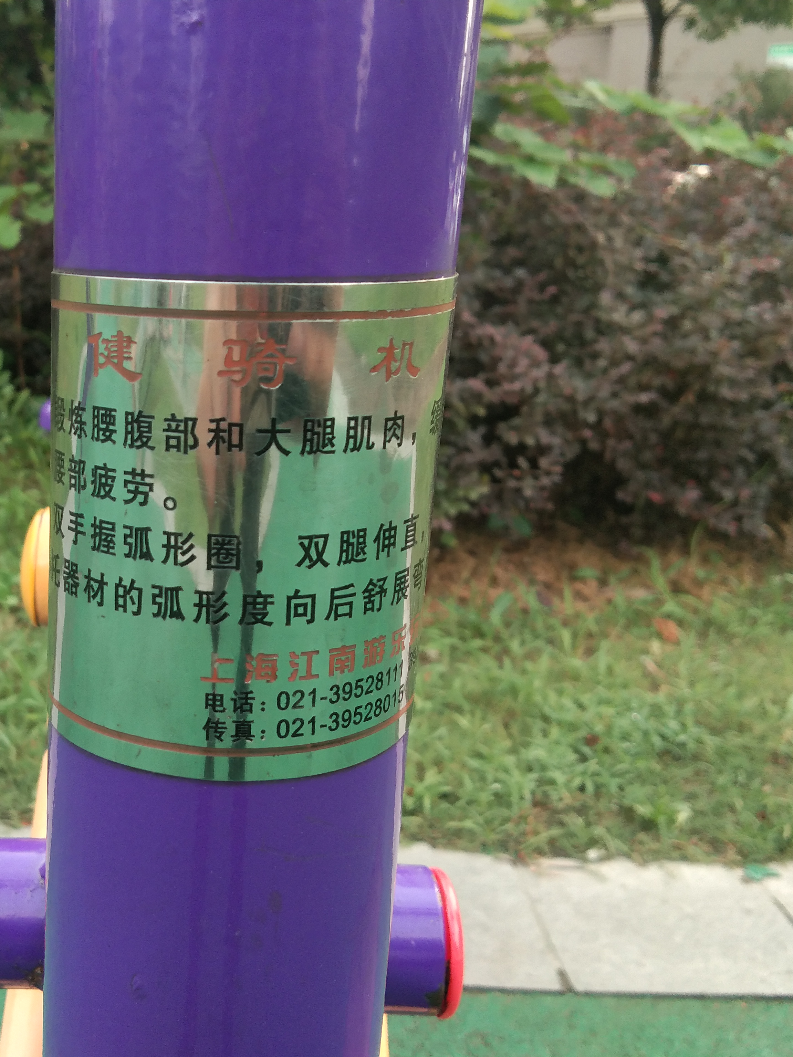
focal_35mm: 42
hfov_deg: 33.7
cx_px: 209
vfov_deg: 44.8
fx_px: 1283
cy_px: 536
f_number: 2.2
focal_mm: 3.69
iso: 125
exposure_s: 1/50
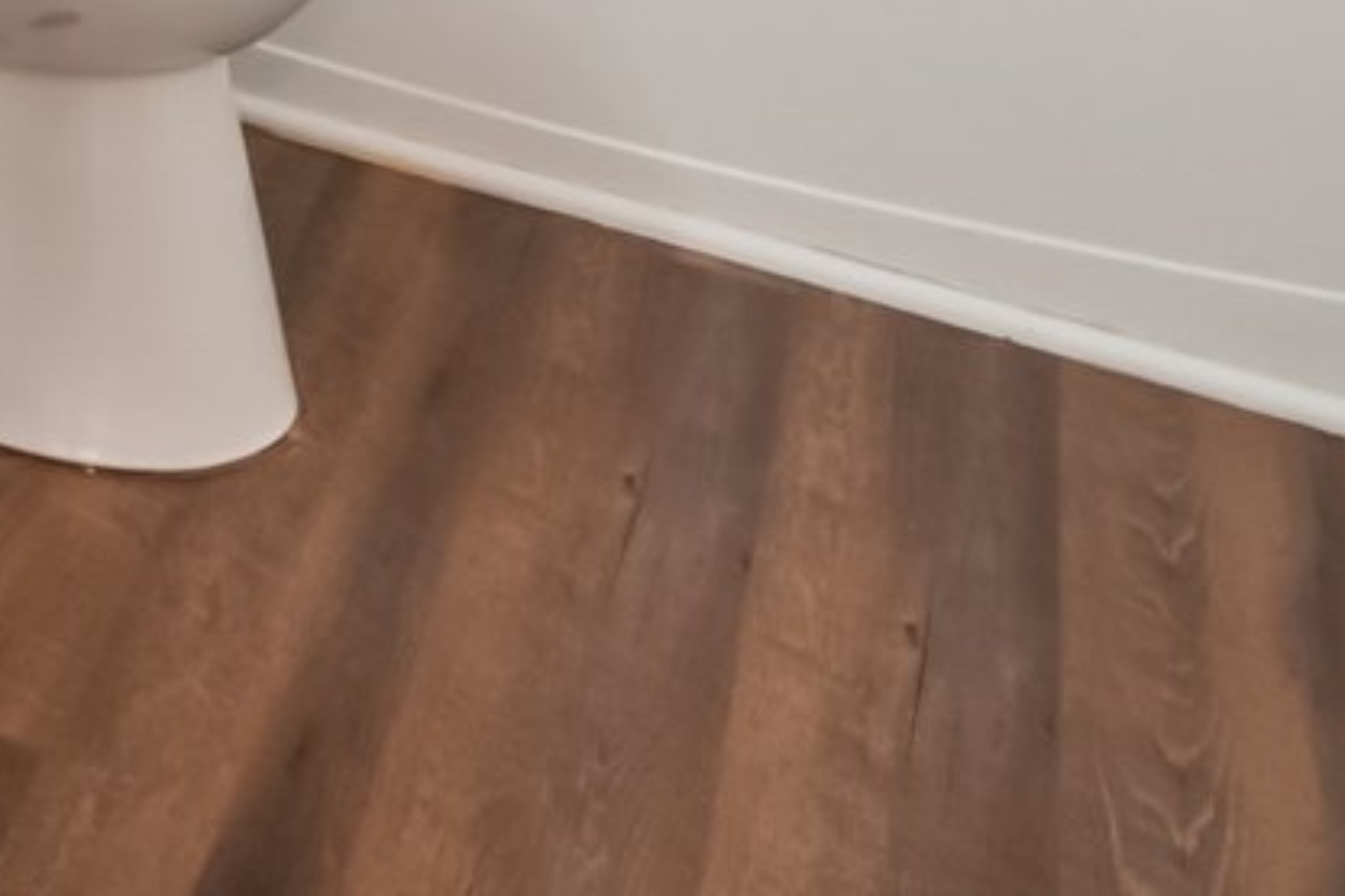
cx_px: -488
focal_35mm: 69
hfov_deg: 24.7
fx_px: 2577
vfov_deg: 13.9
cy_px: -1244
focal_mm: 14
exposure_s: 1/30
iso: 500
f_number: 8
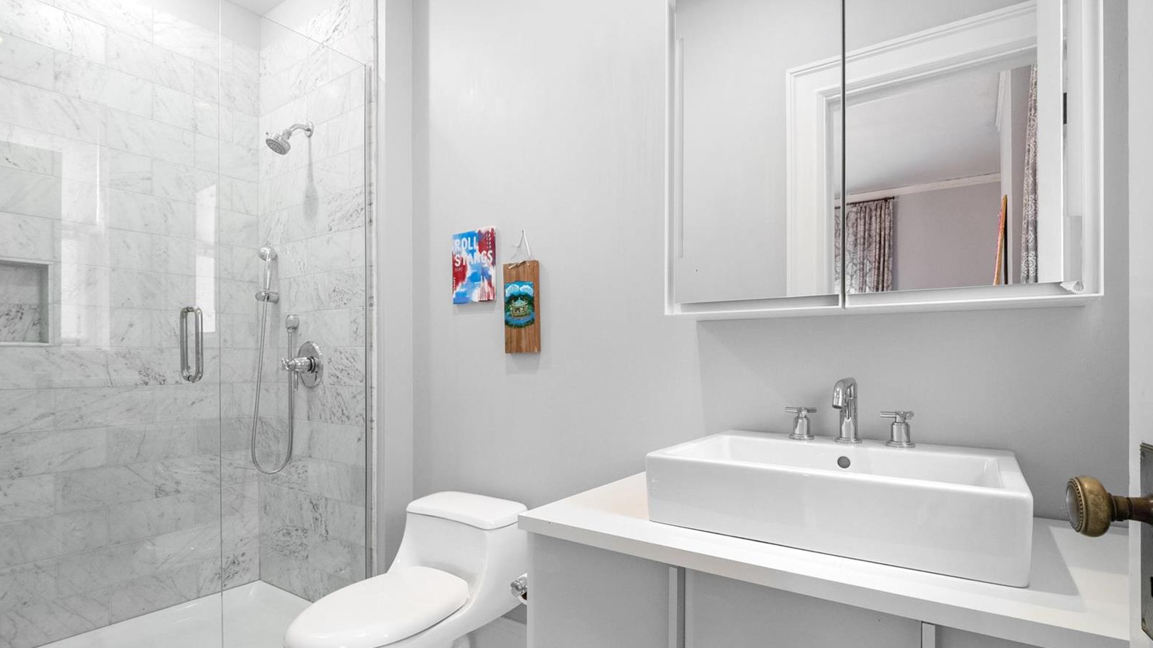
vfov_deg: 63.6
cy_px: 373
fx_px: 520
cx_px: 577
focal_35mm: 17
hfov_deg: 95.9
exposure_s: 1/13
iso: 400
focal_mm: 8
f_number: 6.3
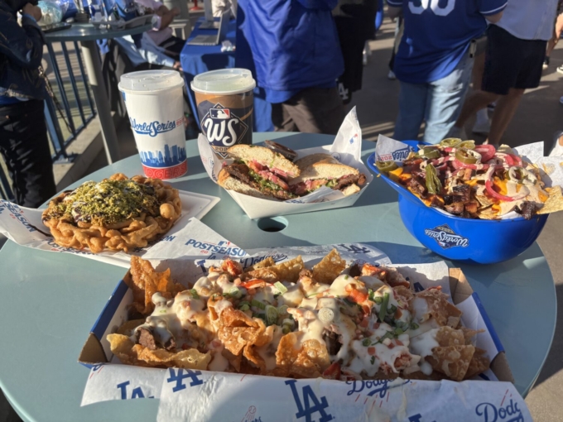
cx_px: 282
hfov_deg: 67.3
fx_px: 423
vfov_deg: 53.1
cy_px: 211
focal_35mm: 26
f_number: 1.6
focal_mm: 5.96
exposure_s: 1/2639
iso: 50
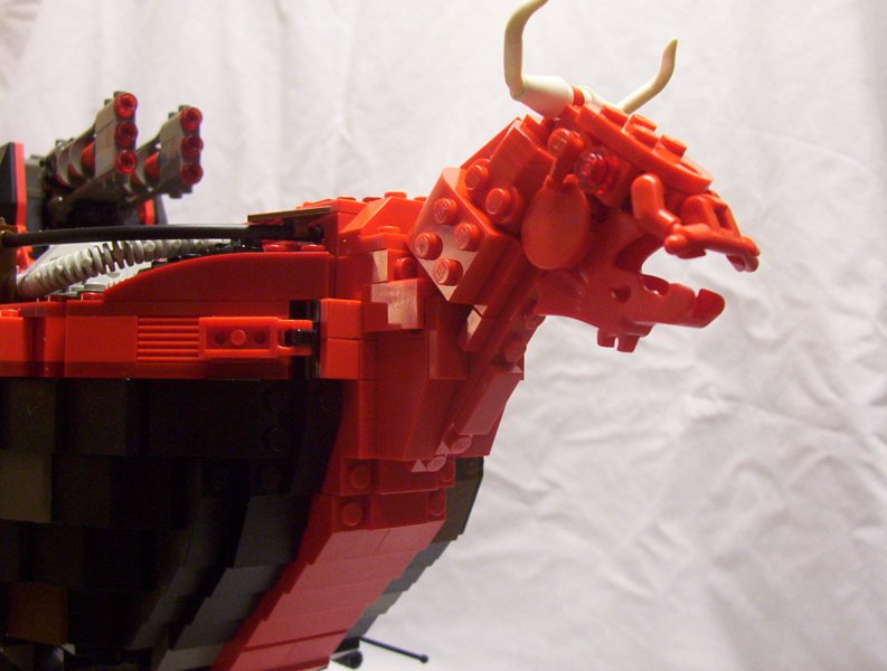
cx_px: 444
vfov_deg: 33.8
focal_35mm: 43
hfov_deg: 43.7
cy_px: 336
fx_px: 1105
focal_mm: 5.77
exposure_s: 1/30.9
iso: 200
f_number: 2.73
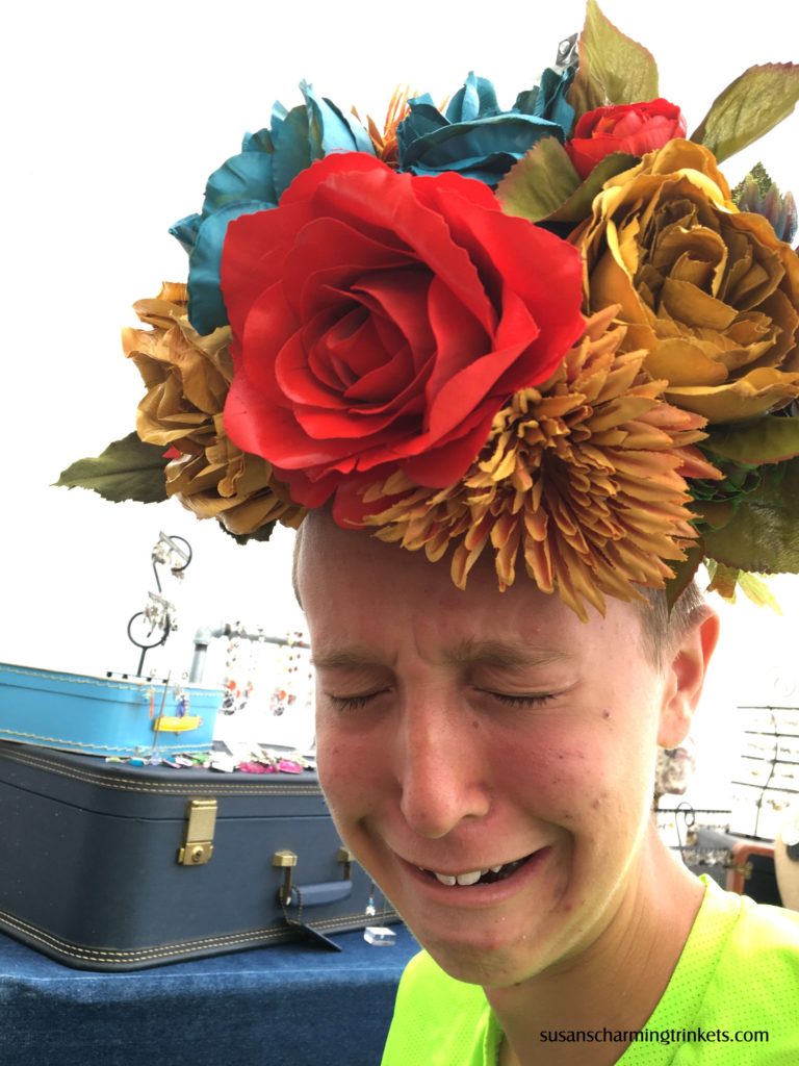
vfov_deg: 61.7
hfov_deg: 48.2
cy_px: 533
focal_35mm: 29
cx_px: 400
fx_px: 892
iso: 25
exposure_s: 1/60
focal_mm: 4.15
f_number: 2.2
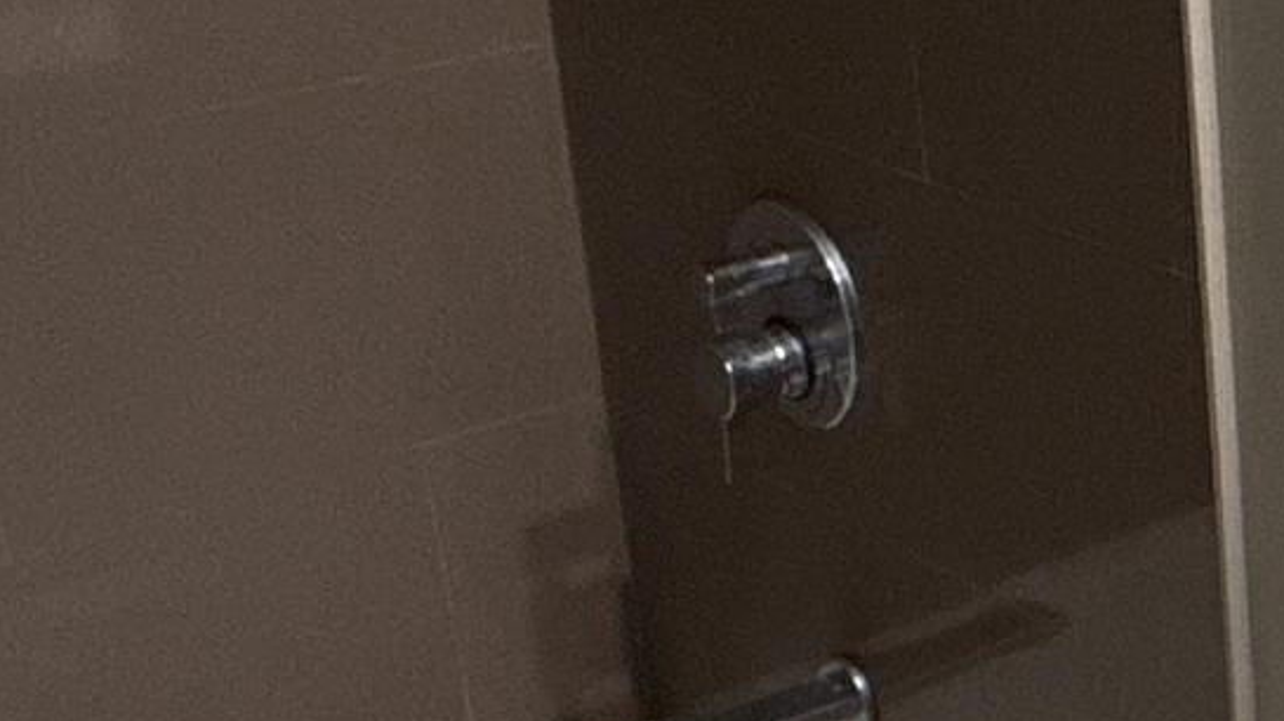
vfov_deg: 14.0
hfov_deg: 22.0
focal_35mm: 86
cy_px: 299
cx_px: 1713
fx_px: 2927
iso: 320
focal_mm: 2.22
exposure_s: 1/120
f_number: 2.2
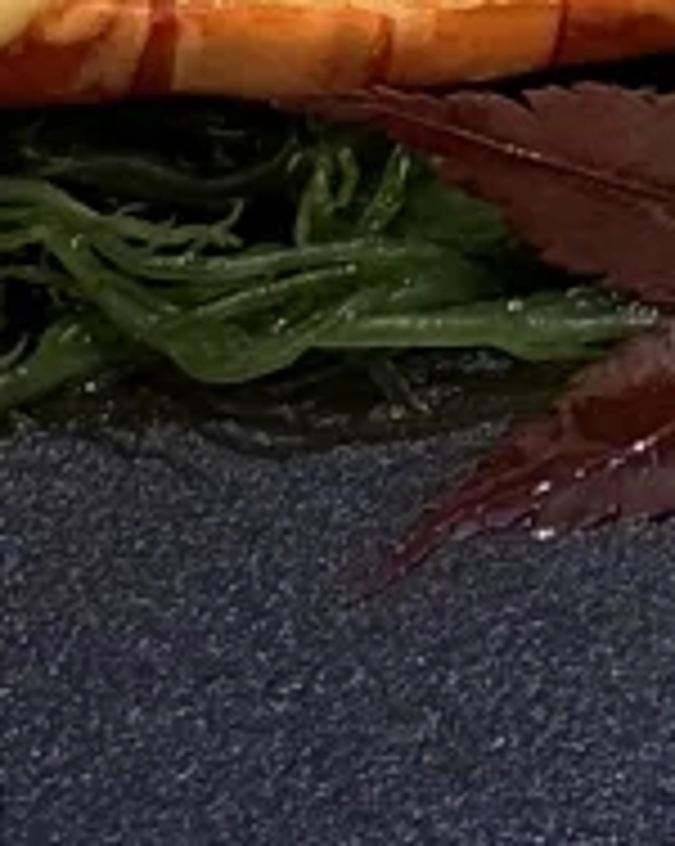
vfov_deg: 5.2
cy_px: -1386
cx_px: 117
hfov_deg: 4.3
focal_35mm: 359
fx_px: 8979
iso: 250
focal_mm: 6.76
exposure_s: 1/33
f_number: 1.78
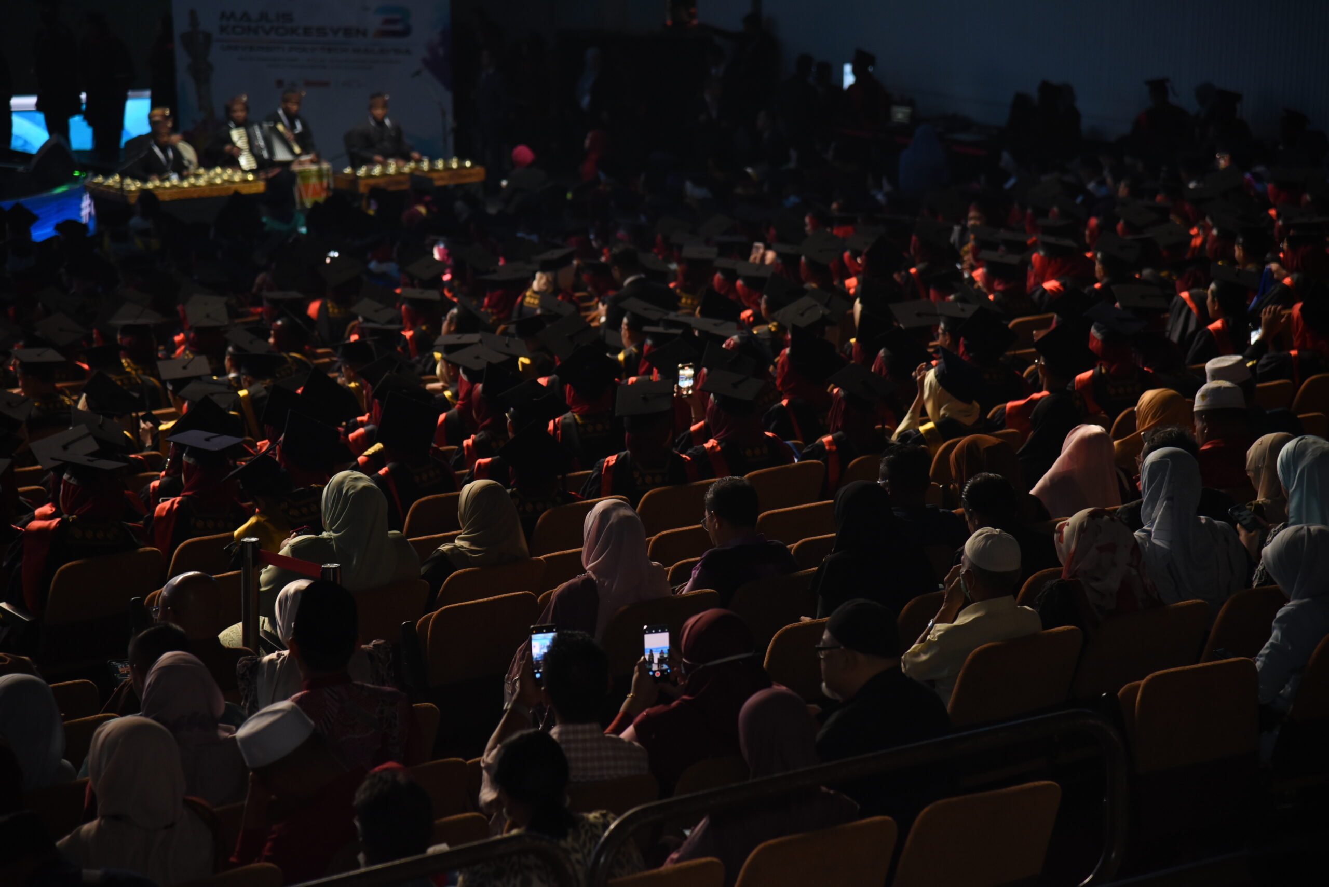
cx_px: 664
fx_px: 4432
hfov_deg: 17.1
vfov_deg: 11.4
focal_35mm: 120
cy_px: 444
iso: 2000
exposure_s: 1/200
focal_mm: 120
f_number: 4.5
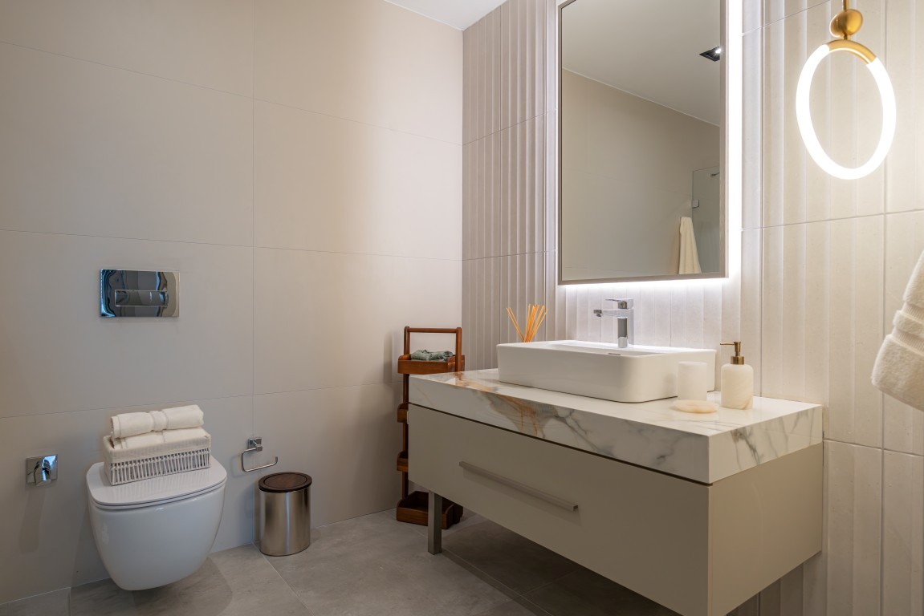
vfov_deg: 59.5
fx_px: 539
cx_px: 462
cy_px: 308
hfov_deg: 81.2
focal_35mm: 21
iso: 1000
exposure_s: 1/80
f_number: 5.6
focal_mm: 21
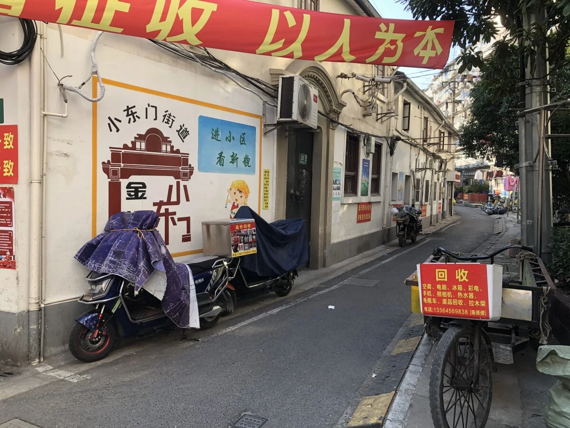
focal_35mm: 28
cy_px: 214
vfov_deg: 49.7
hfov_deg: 63.4
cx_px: 285
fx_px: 461
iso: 20
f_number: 1.8
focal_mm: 4
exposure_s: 1/149
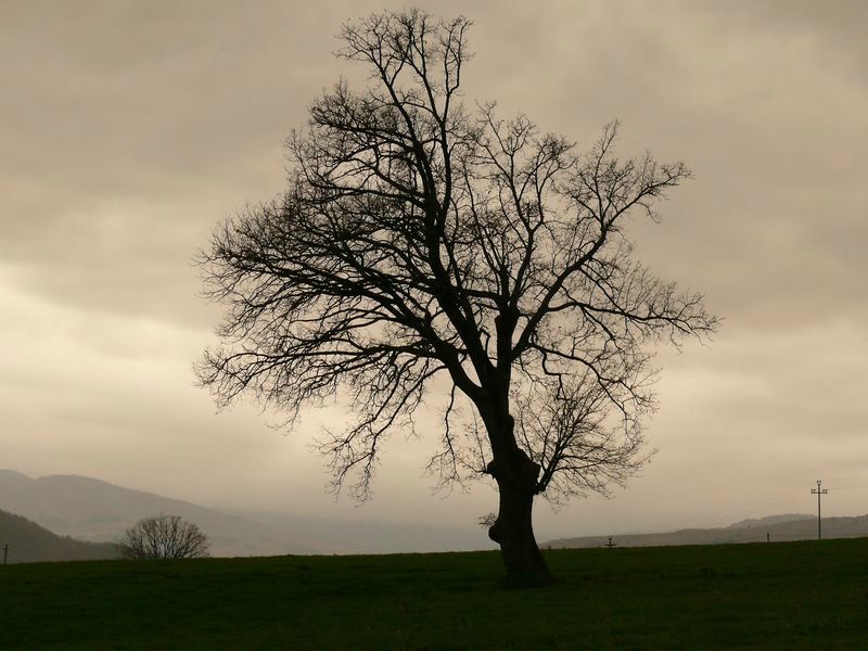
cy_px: 326
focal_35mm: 101
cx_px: 434
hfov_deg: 19.4
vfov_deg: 14.6
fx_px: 2533
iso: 200
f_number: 4.5
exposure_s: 1/200
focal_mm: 19.1
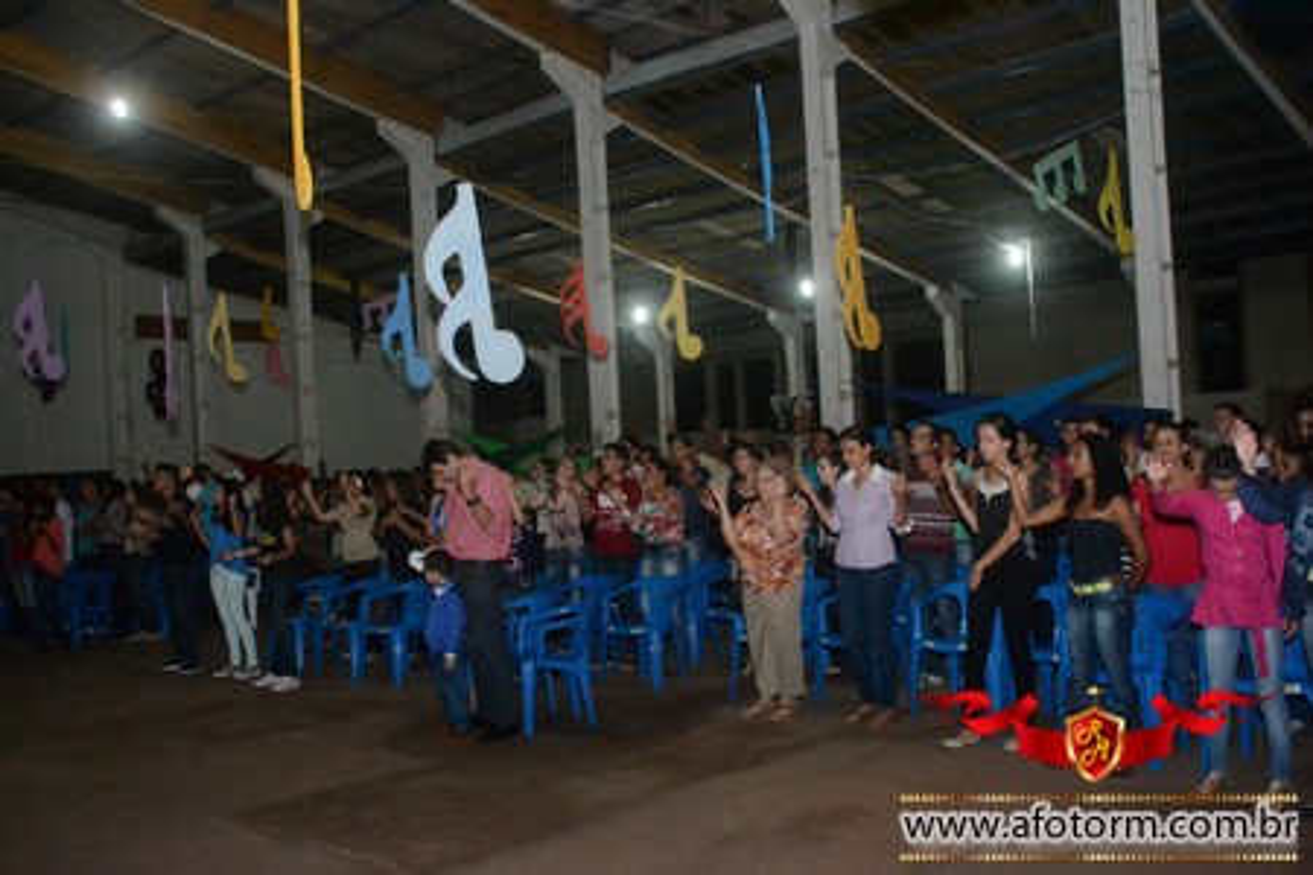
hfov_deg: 57.2
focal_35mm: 33
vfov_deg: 40.0
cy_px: 438
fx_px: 1203
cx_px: 656
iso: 3200
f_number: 3.8
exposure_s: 1/160
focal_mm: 22
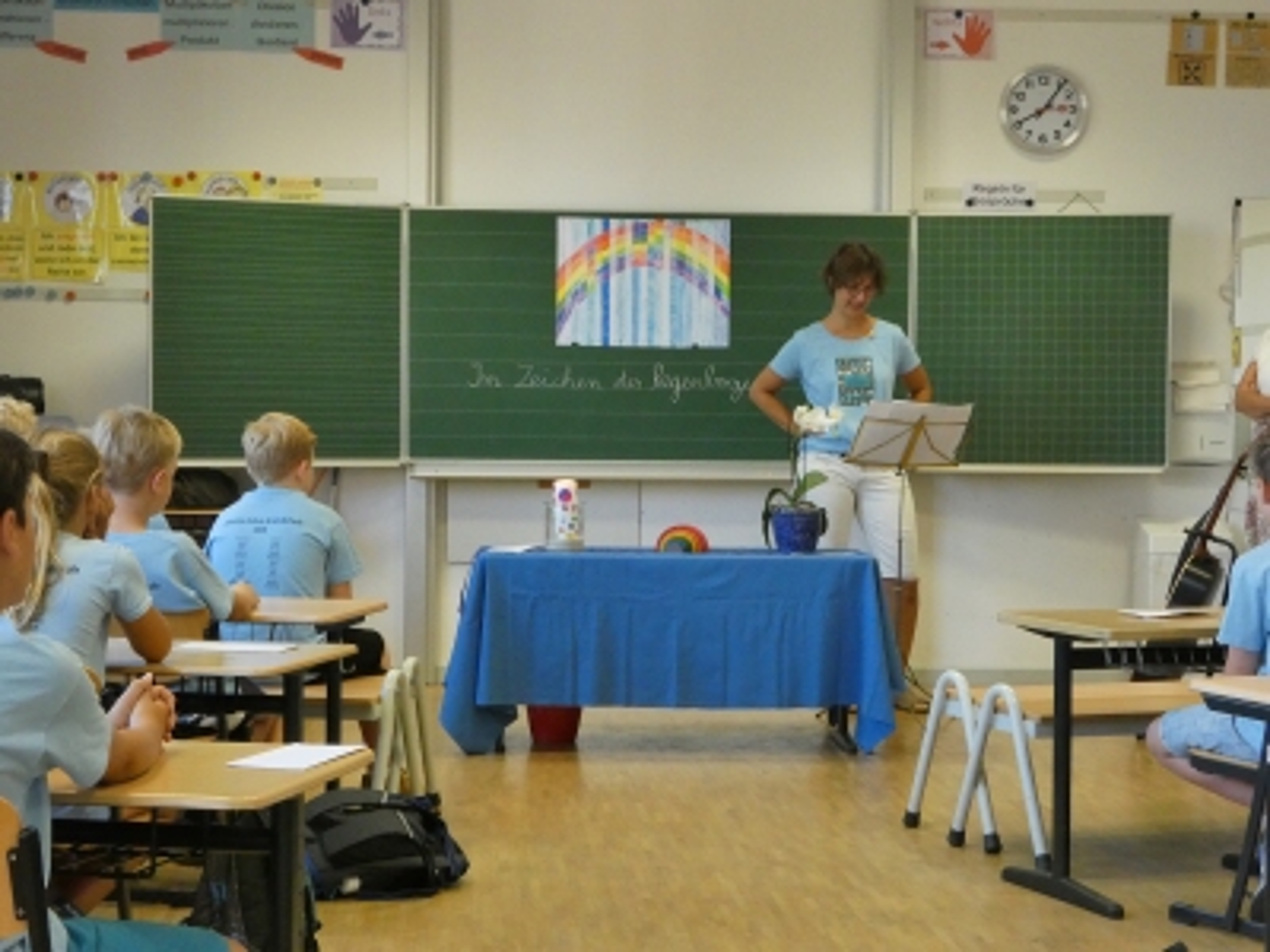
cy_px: 476
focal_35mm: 66
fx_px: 2421
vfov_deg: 22.3
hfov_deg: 29.4
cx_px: 635
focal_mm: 11.9
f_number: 7.1
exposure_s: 1/50
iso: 800
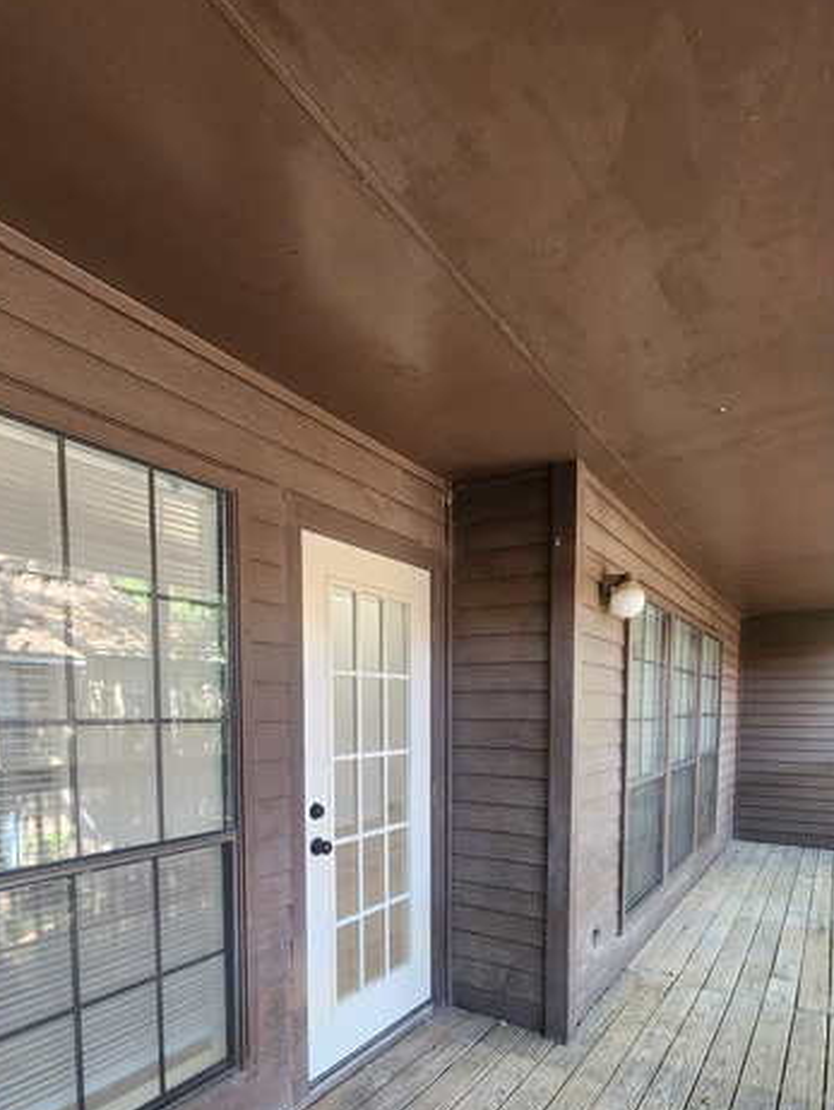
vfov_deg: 84.1
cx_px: 471
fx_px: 578
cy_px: 757
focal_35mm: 18
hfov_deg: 71.3
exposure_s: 1/60
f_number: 2.2
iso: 200
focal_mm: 2.2
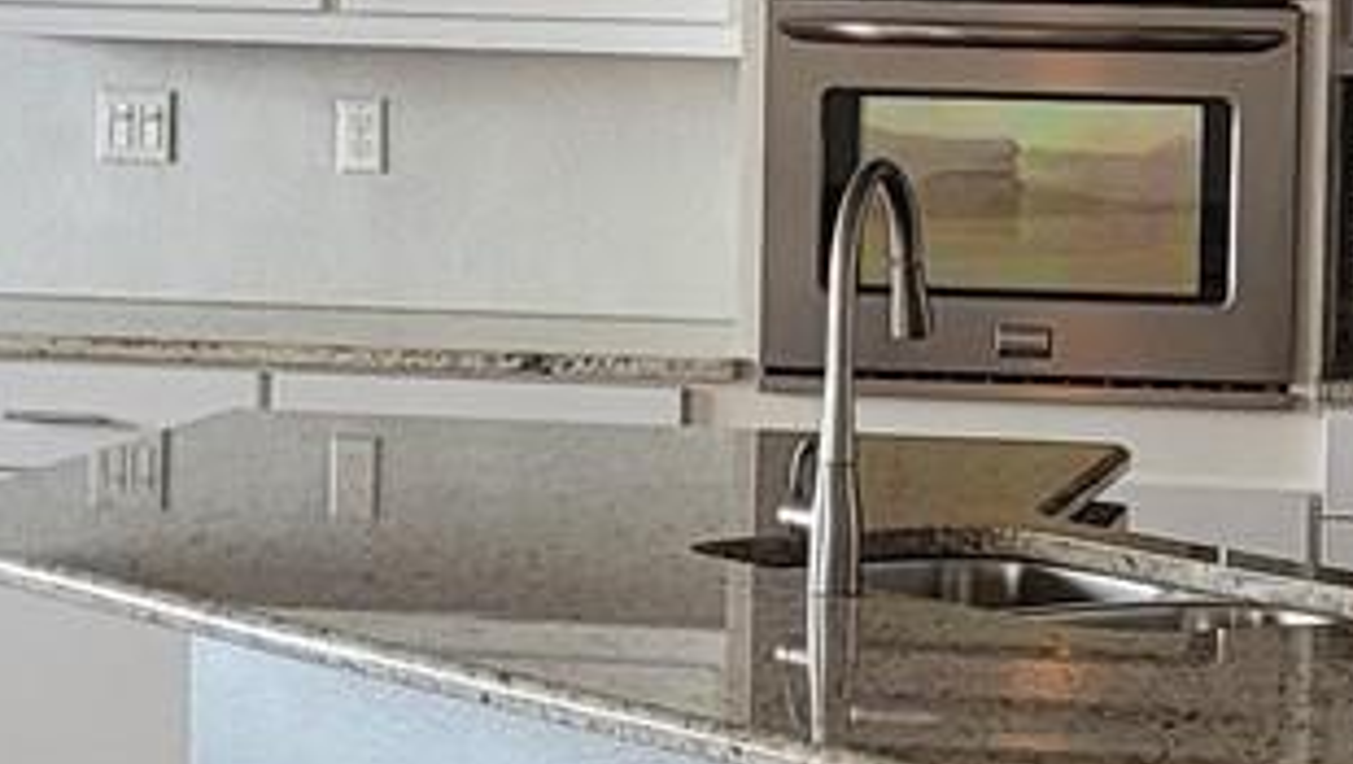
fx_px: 5242
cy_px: 279
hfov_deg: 14.6
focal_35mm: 146
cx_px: 1139
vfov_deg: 8.3
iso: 200
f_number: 1.8
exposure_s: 1/120
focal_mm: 5.4
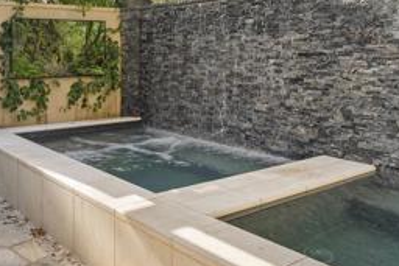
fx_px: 444
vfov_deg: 32.6
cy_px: 56
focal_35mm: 40
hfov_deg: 47.9
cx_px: 143
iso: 500
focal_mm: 16
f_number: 8
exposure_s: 1/50
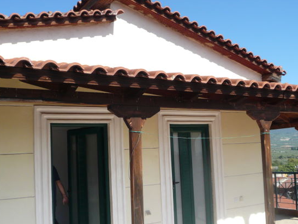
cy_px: 122
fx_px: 353
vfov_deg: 35.1
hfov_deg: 45.7
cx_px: 158
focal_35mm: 41
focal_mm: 4.6
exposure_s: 1/200
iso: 100
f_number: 8
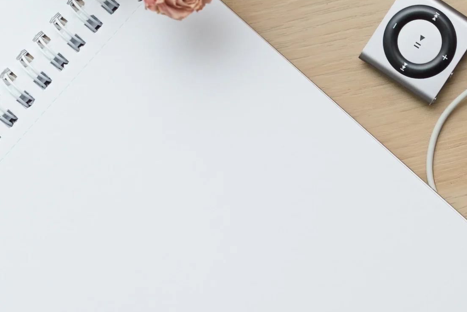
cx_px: 400
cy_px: 51
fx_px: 1585
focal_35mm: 122
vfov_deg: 11.2
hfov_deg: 16.6
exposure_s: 1/50
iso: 400
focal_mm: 35
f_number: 5
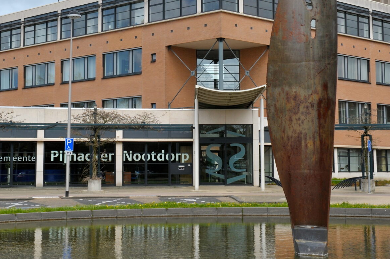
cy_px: 74
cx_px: 181
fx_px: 812
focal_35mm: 75
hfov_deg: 27.0
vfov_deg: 18.1
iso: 400
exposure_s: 1/500
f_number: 11
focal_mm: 44
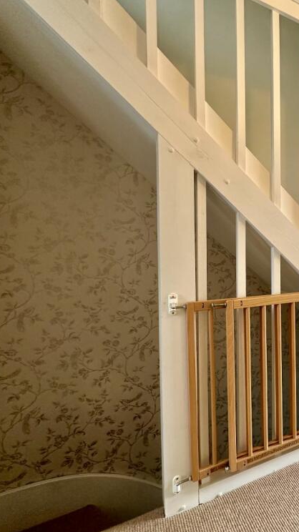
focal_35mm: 21
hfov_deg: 43.5
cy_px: 263
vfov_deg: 83.9
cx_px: 316
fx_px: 296
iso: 200
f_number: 2.2
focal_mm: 2.22
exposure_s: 1/100
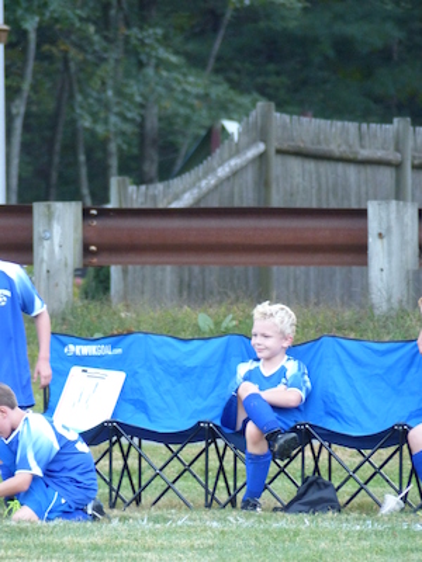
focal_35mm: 690
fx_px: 11216
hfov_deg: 2.2
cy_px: 281
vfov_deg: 2.9
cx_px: 211
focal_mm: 108
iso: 400
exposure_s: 1/100
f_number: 2.8
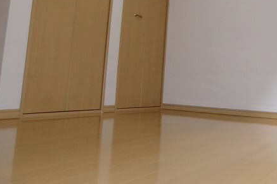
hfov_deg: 46.6
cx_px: 209
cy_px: 46
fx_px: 308
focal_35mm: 40
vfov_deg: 32.8
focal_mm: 4.3
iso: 320
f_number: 3.2
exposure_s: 1/60
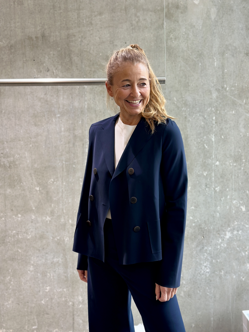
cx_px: 124
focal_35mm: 48
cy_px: 166
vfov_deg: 39.7
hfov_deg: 30.3
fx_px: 460
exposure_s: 1/100
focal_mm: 6.86
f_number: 1.78
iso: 160
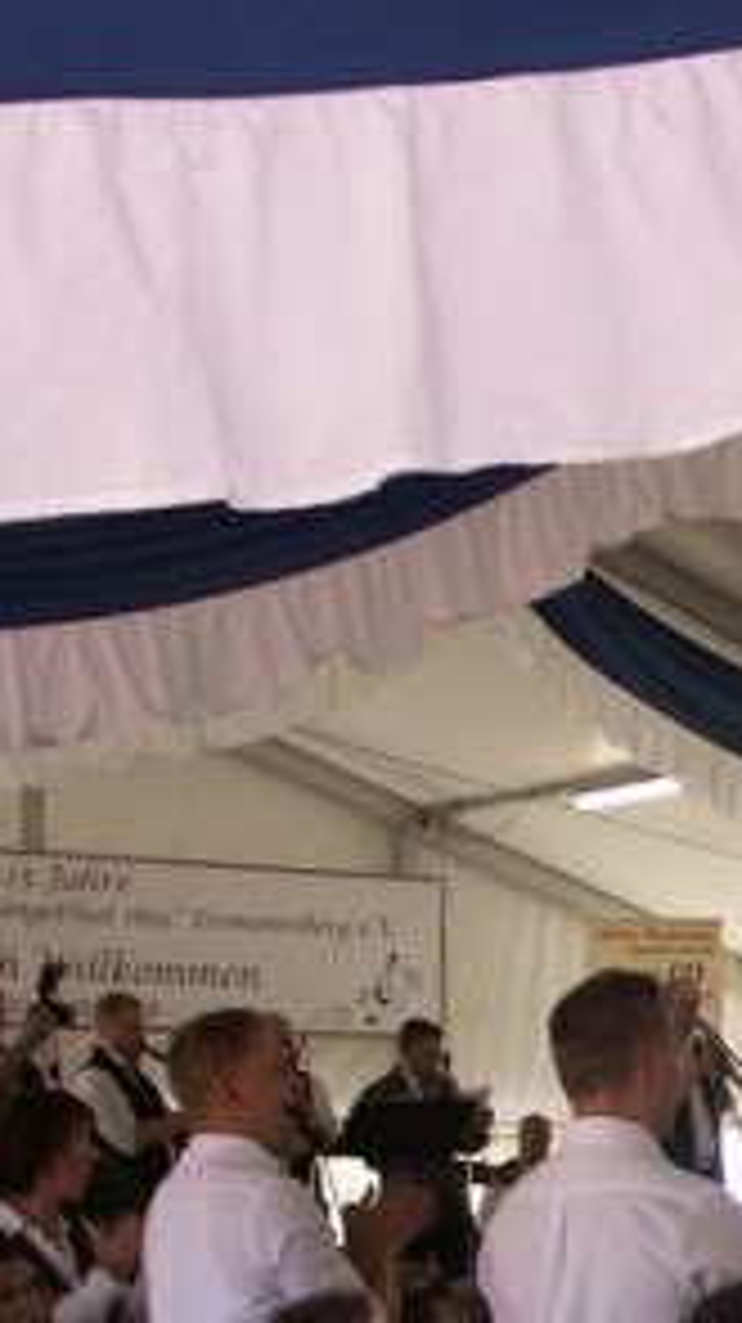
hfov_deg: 13.4
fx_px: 2908
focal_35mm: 83
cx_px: 1214
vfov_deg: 24.9
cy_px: 1161
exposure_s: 1/60
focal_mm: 7.2
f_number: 2.8
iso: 64
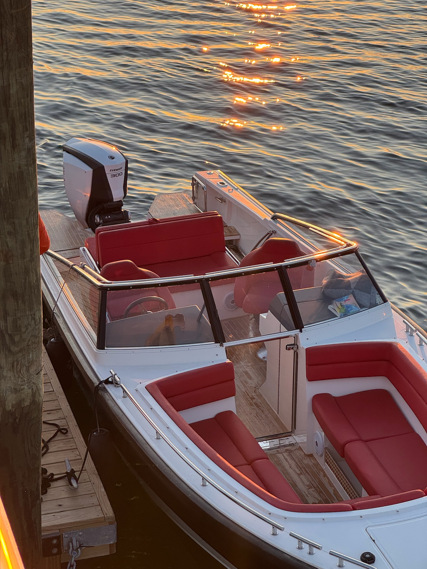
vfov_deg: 25.3
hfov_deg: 19.1
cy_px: 284
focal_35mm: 77
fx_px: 1266
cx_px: 214
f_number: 2.8
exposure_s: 1/107
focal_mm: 9
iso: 25
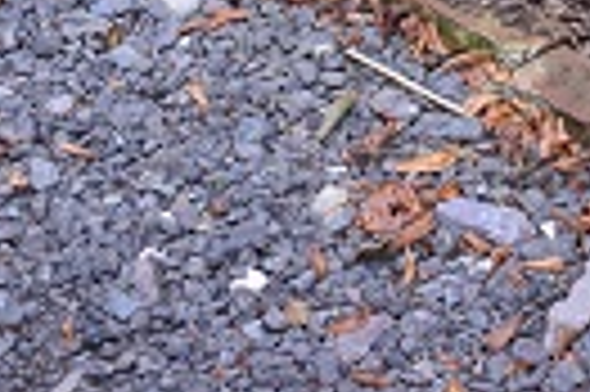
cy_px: -527
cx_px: 757
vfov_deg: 7.3
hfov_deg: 11.4
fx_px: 2881
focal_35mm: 176
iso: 400
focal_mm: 24
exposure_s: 1/60
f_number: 4
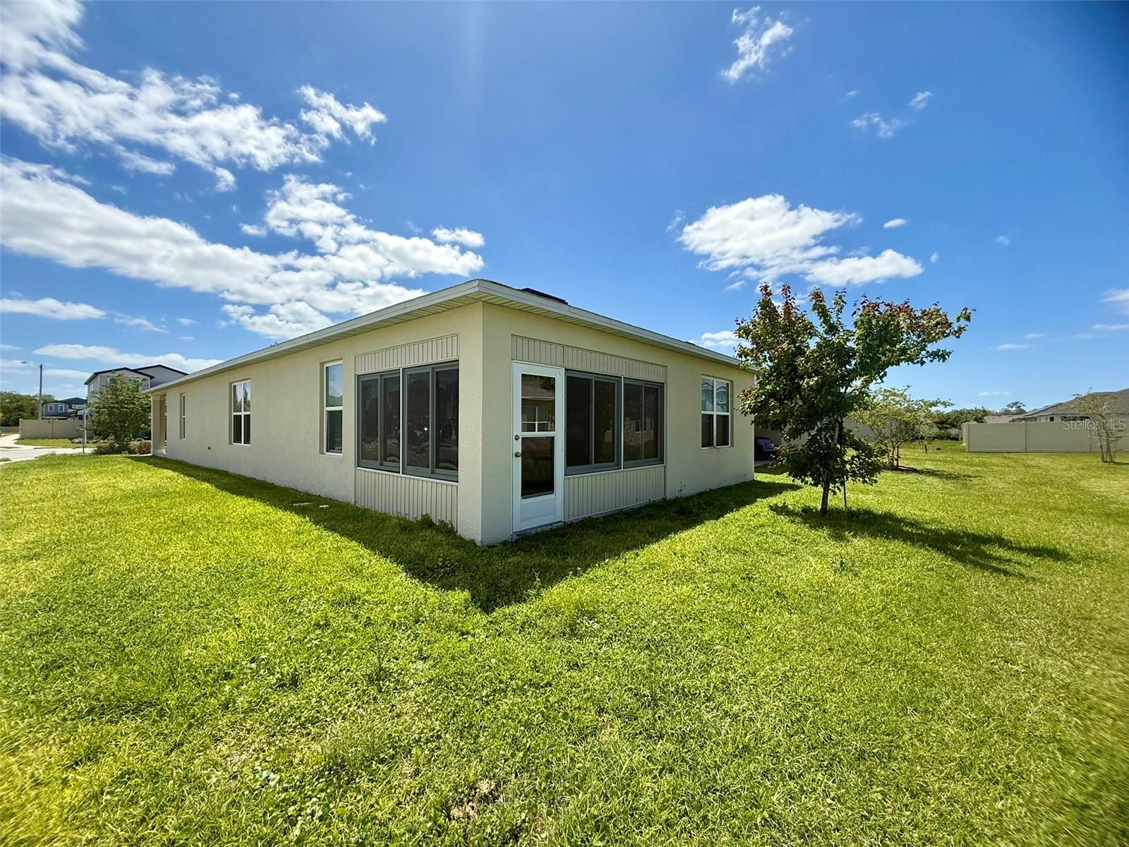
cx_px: 564
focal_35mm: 14
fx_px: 457
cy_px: 424
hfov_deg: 102.1
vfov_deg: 85.7
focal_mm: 2.22
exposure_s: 1/2320
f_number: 2.2
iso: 64
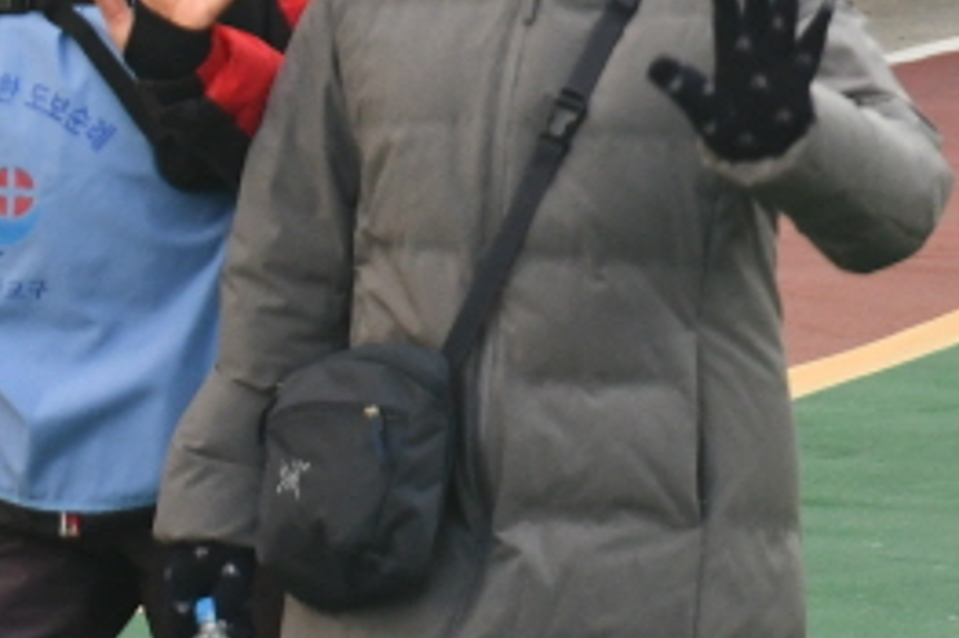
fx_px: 9823
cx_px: 1670
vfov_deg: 3.7
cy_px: -452
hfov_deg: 5.5
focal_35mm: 369
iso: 1000
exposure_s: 1/250
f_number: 5.6
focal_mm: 62
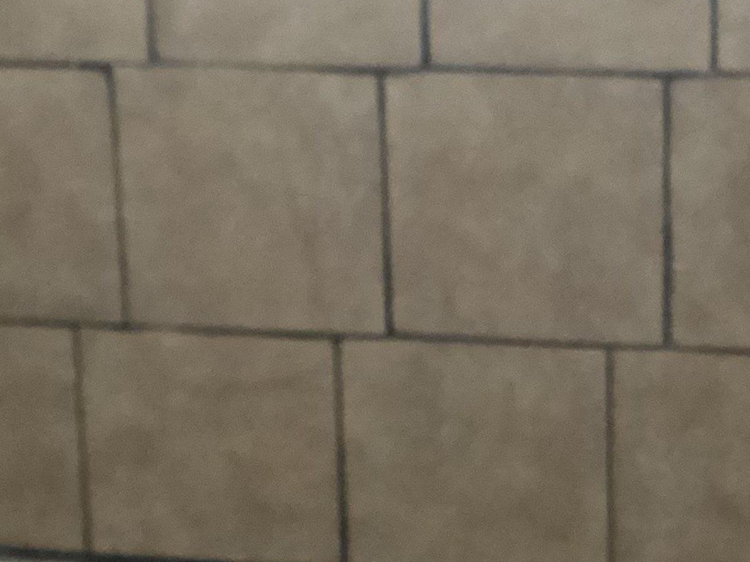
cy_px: 86
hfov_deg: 24.1
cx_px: 392
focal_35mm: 81
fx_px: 1755
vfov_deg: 18.0
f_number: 2.4
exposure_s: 1/24
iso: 640
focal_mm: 3.3
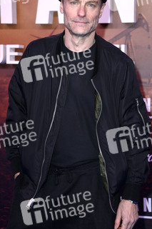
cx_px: 78
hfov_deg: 12.9
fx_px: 673
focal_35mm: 106
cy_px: 101
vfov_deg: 19.3
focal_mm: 85
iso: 320
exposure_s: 1/200
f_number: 5.6
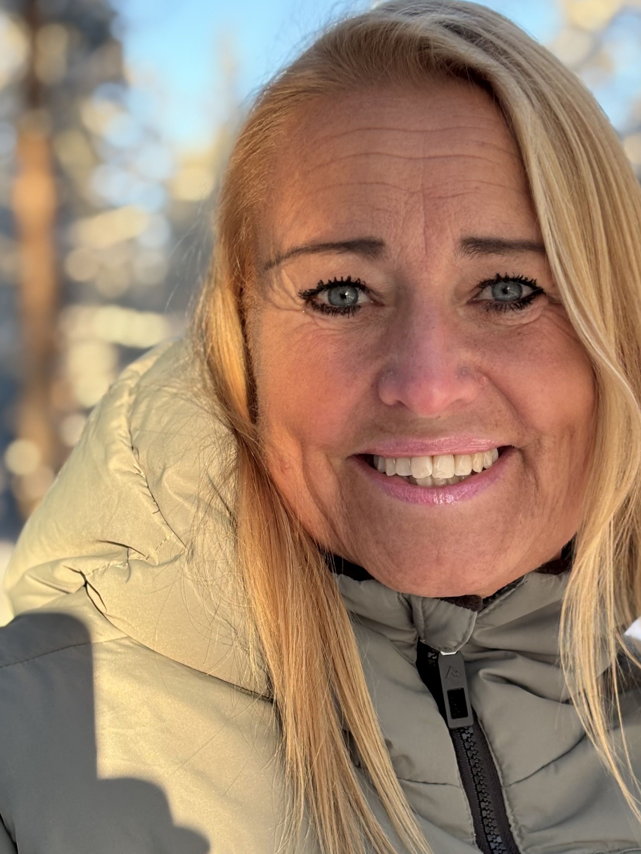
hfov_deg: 18.0
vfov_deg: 23.8
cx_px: 420
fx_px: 2024
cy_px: 534
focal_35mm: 82
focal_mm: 5.96
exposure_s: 1/167
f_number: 1.6
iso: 40
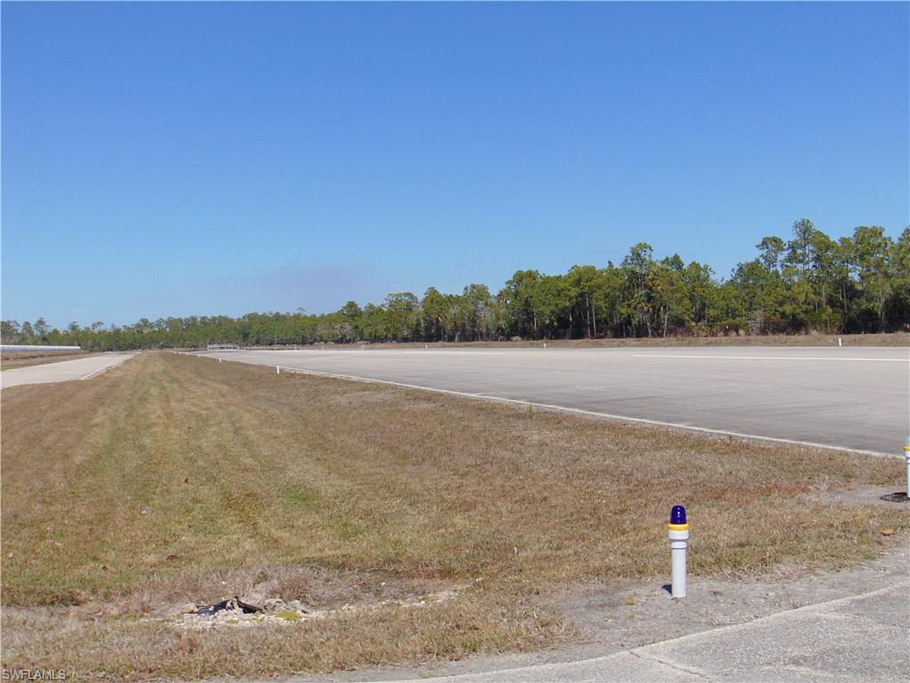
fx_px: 1314
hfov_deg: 38.2
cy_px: 342
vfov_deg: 29.1
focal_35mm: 50
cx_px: 455
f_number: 9
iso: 80
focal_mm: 9
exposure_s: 1/320
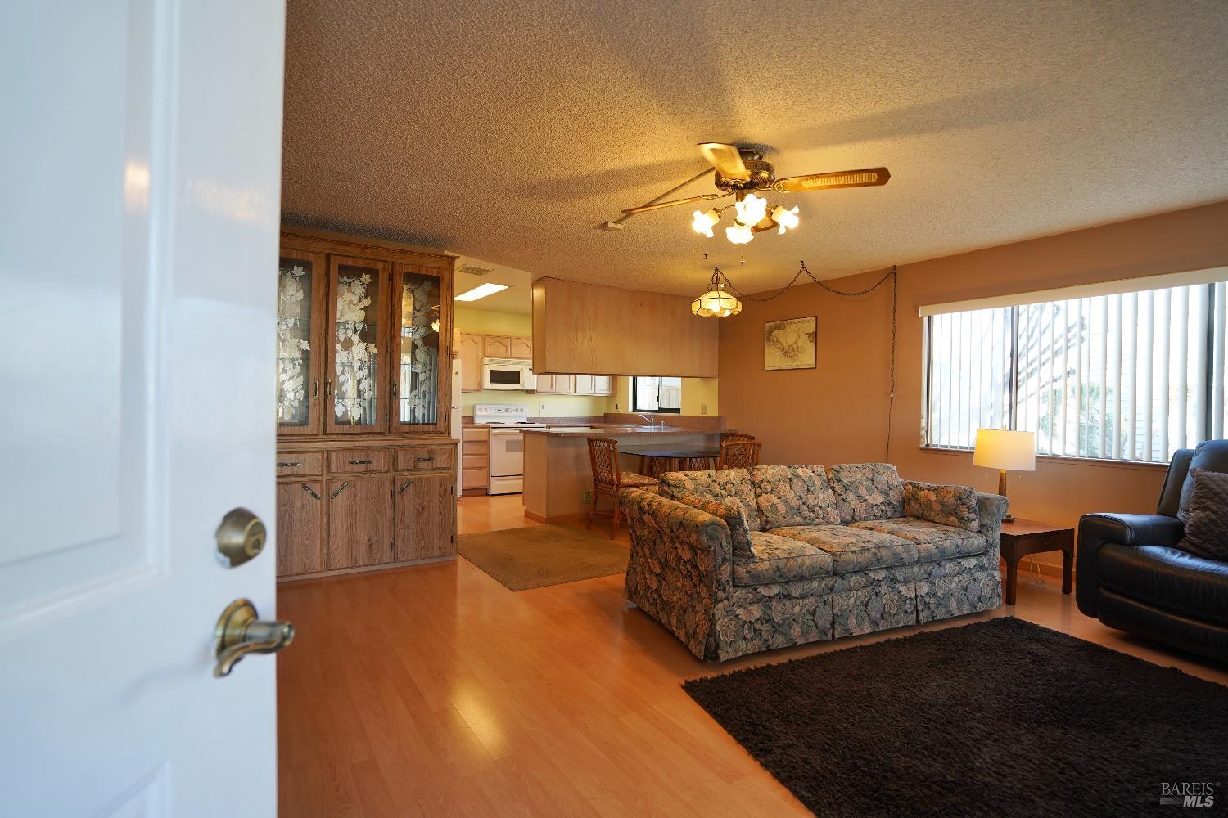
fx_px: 546
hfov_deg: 96.7
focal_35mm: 16
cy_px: 409
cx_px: 614
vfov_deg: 73.7
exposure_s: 1/160
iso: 500
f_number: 4
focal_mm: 16
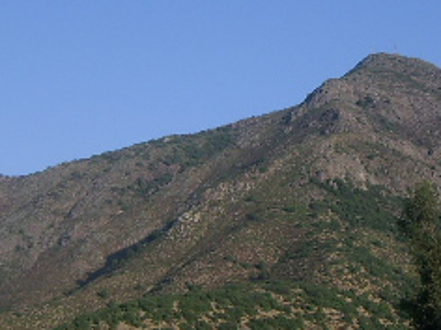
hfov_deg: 20.5
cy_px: 95
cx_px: 342
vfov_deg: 15.5
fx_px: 1210
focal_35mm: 95
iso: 50
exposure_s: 1/353
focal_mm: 5.95
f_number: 2.8
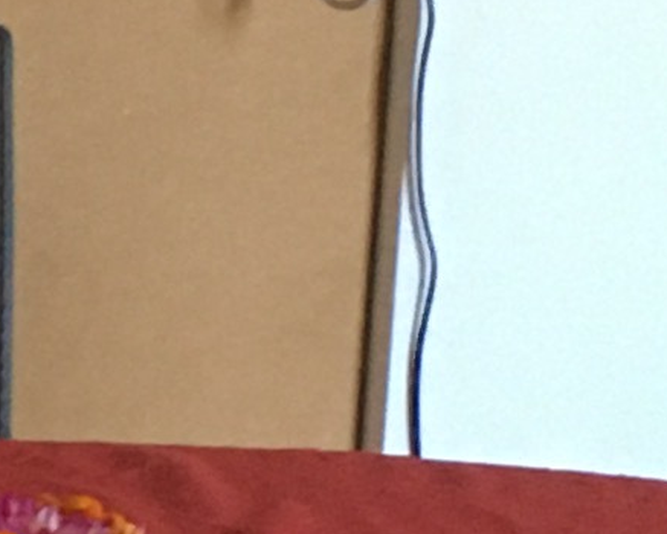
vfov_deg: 5.9
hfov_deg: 7.1
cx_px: -667
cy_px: 505
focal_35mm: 261
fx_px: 5155
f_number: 2.2
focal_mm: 4.15
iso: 200
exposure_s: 1/20
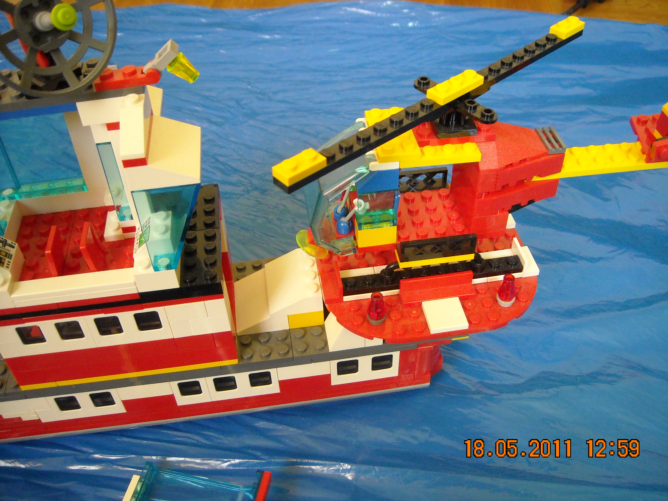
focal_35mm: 35
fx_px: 675
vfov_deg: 40.7
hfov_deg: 52.6
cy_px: 250
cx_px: 334
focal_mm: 5.7
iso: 400
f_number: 2.8
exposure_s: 1/20
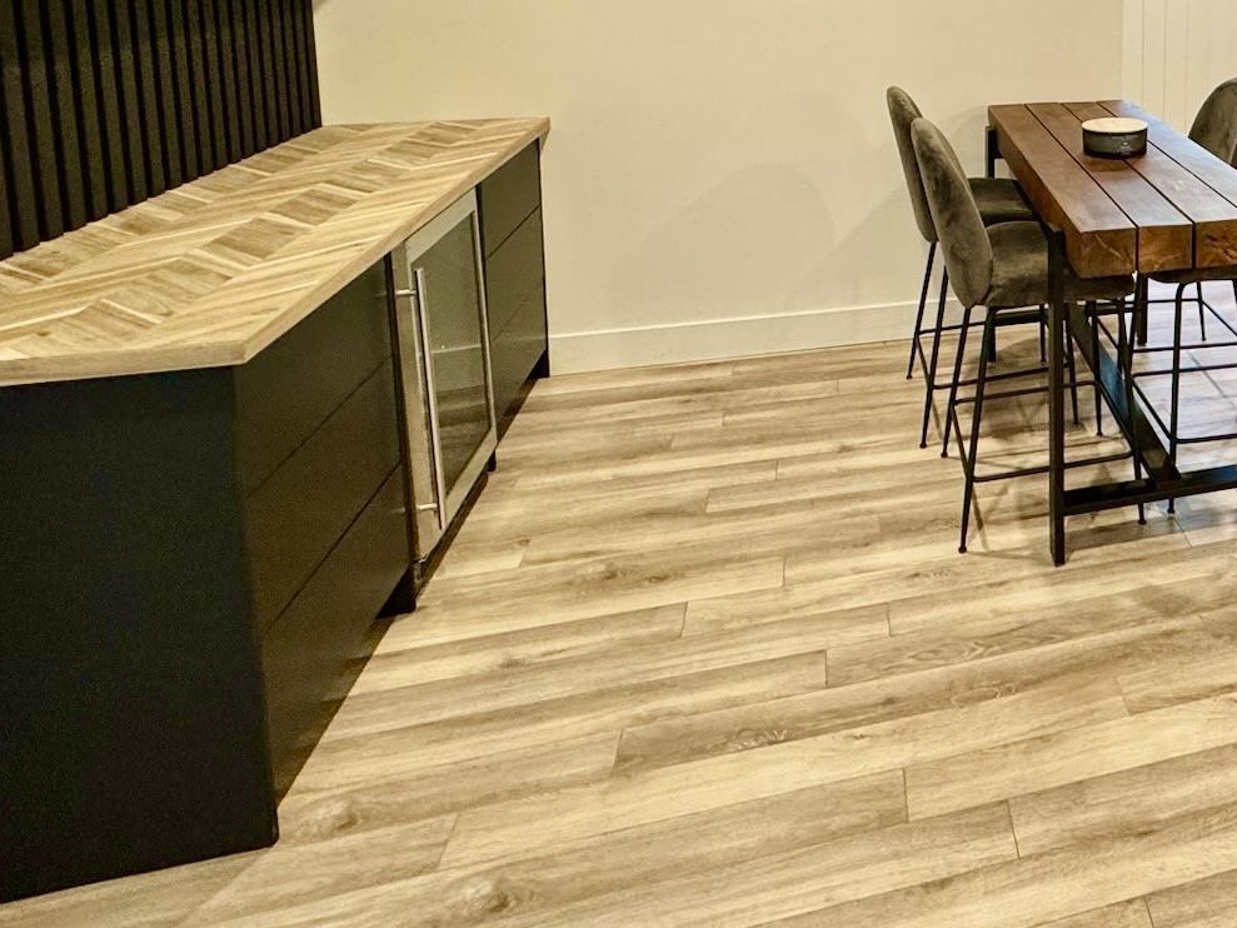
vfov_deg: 43.0
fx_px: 1036
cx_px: 1152
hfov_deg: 52.7
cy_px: 50
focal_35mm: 29
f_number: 2.2
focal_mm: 2.22
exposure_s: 1/60
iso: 250
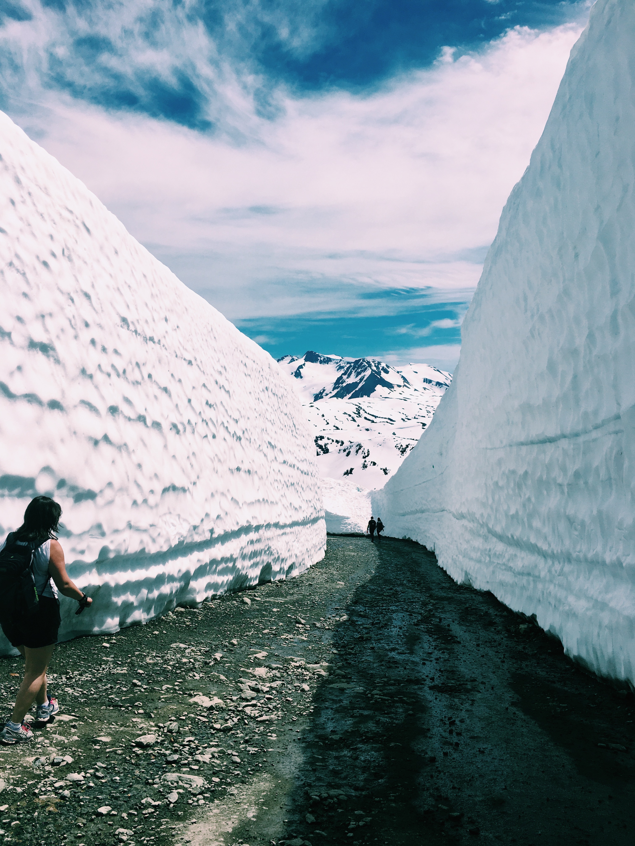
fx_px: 709
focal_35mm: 29
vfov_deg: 61.7
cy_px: 423
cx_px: 318
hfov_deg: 48.2
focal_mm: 4.15
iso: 25
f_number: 2.2
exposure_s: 1/5495
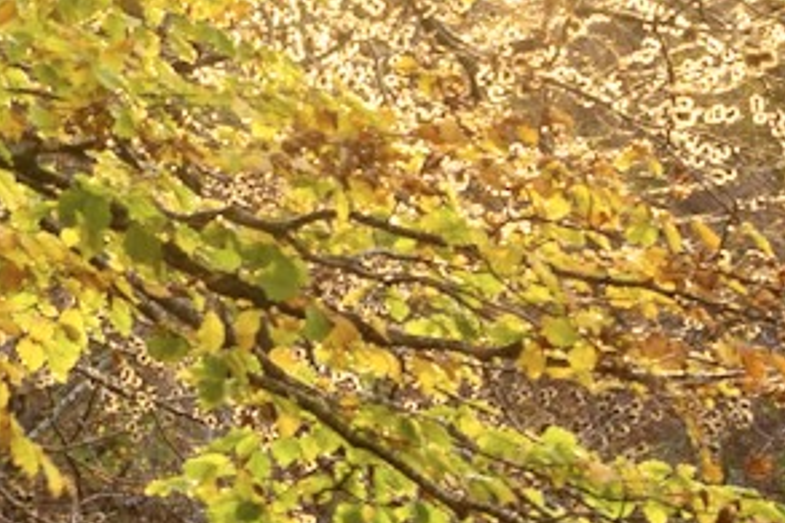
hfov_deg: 3.4
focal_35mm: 601
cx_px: -1227
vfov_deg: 2.3
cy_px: 970
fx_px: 13097
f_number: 16
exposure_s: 1
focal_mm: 86
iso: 100
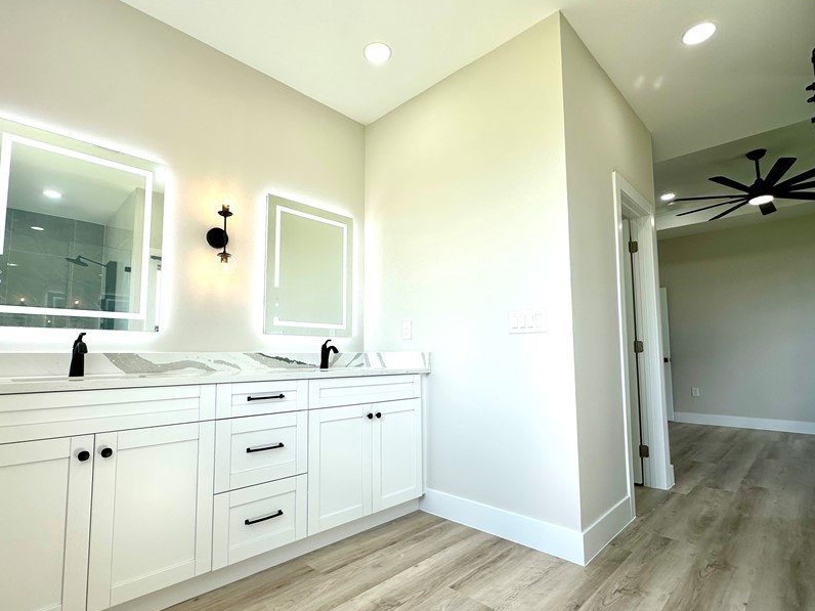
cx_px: 394
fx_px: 424
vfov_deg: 71.6
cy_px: 319
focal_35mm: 18
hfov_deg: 87.7
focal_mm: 2.22
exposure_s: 1/344
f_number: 2.2
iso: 40
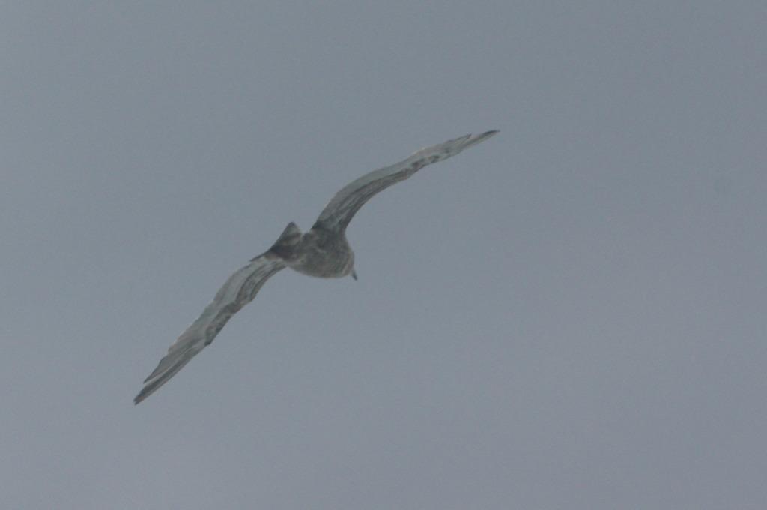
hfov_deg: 3.4
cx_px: 384
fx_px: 12767
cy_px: 255
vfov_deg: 2.3
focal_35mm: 600
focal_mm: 400
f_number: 9
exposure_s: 1/500
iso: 800
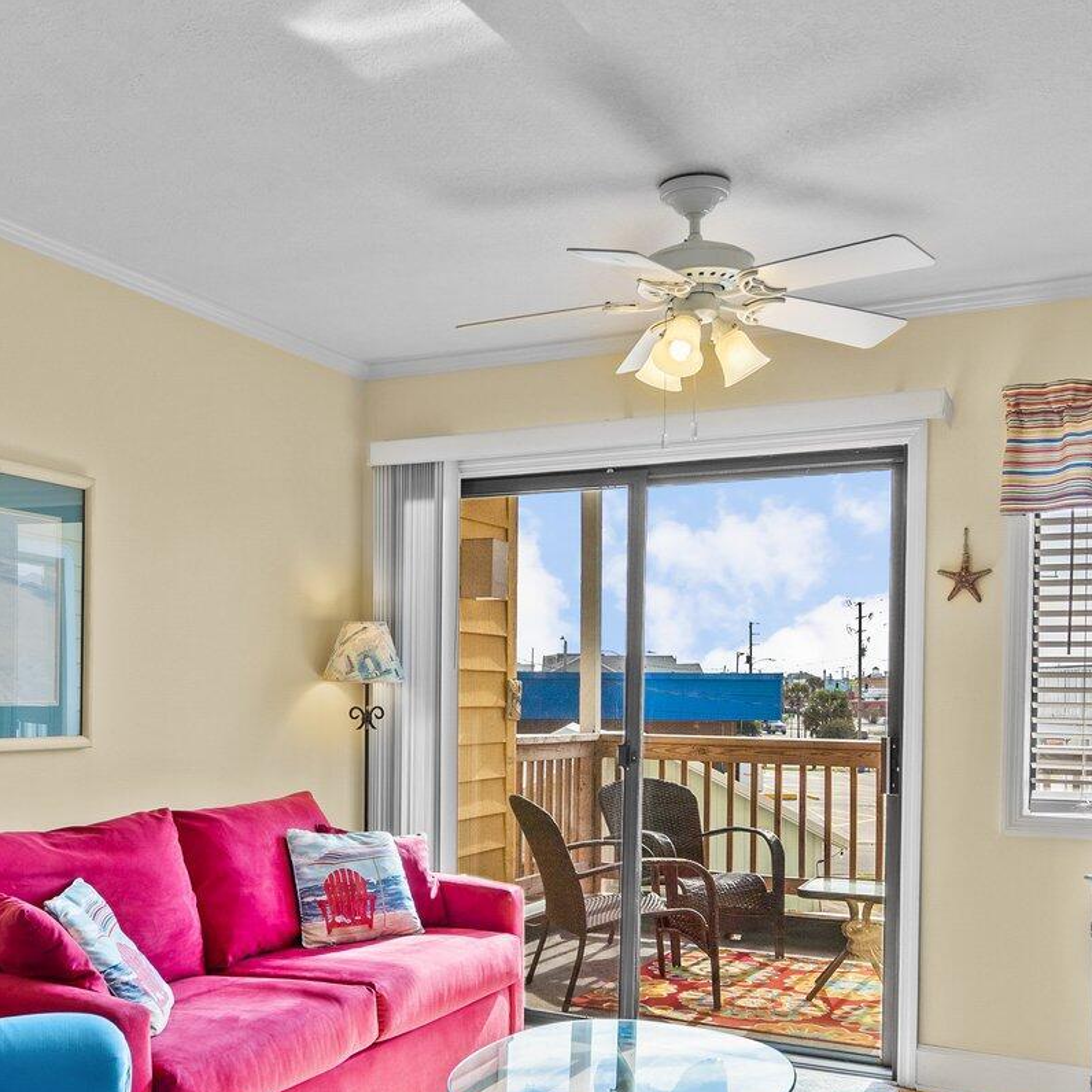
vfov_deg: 46.9
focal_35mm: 35
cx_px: 414
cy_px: 661
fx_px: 1249
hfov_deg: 46.8
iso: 200
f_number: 4
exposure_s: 1/50
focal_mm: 16
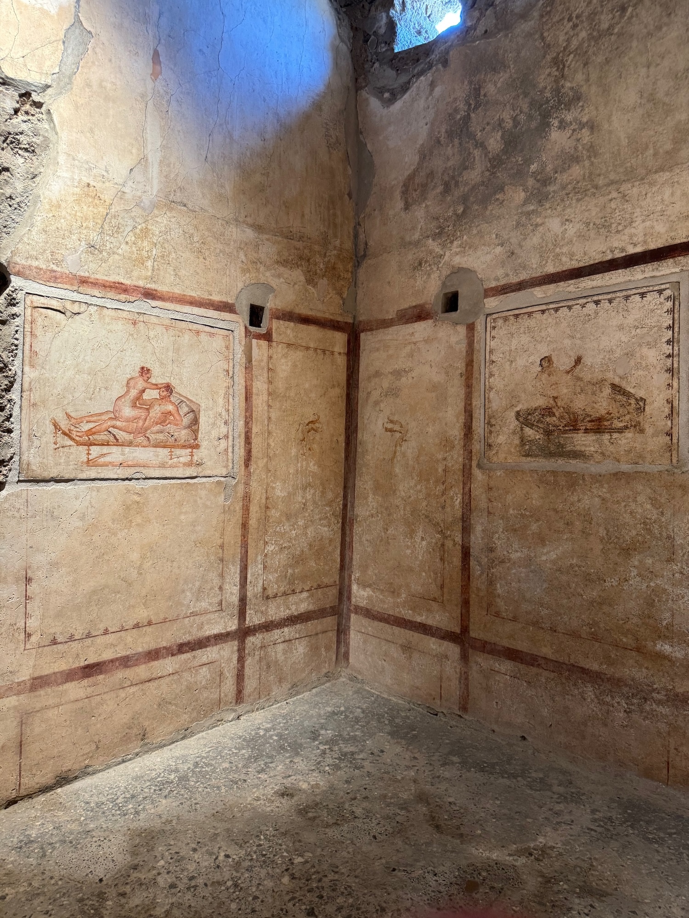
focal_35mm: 24
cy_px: 459
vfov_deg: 71.6
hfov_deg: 56.8
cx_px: 344
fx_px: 637
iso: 320
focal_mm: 6.76
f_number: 1.78
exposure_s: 1/50
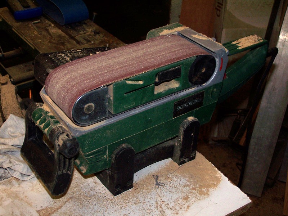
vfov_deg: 24.8
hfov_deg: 32.7
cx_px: 144
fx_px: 491
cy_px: 108
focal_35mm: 59
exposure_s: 1/60
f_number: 3.2
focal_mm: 9.8
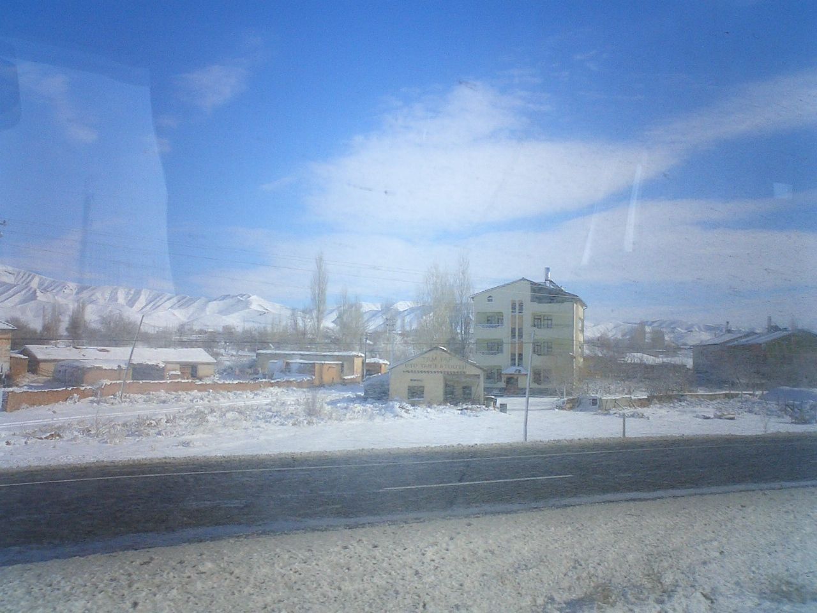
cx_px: 408
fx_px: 873
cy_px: 306
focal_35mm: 37
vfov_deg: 38.7
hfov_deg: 50.1
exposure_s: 1/1250
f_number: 3.5
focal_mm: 5.6
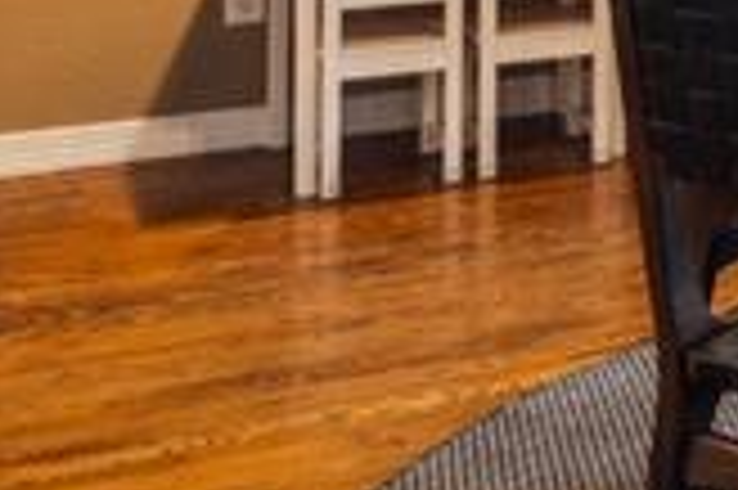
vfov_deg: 12.3
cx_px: 1359
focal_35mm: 100
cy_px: -432
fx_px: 2048
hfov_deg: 16.7
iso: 100
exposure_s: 1/20
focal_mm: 16
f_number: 6.7
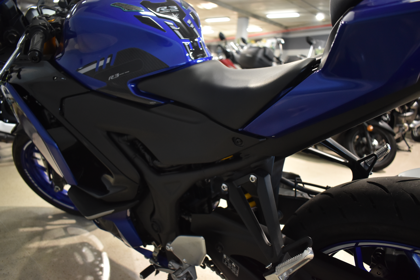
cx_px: 210
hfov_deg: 67.4
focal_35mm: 27
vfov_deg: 47.9
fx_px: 315
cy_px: 140
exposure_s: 1/50
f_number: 3.5
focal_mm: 18
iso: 800
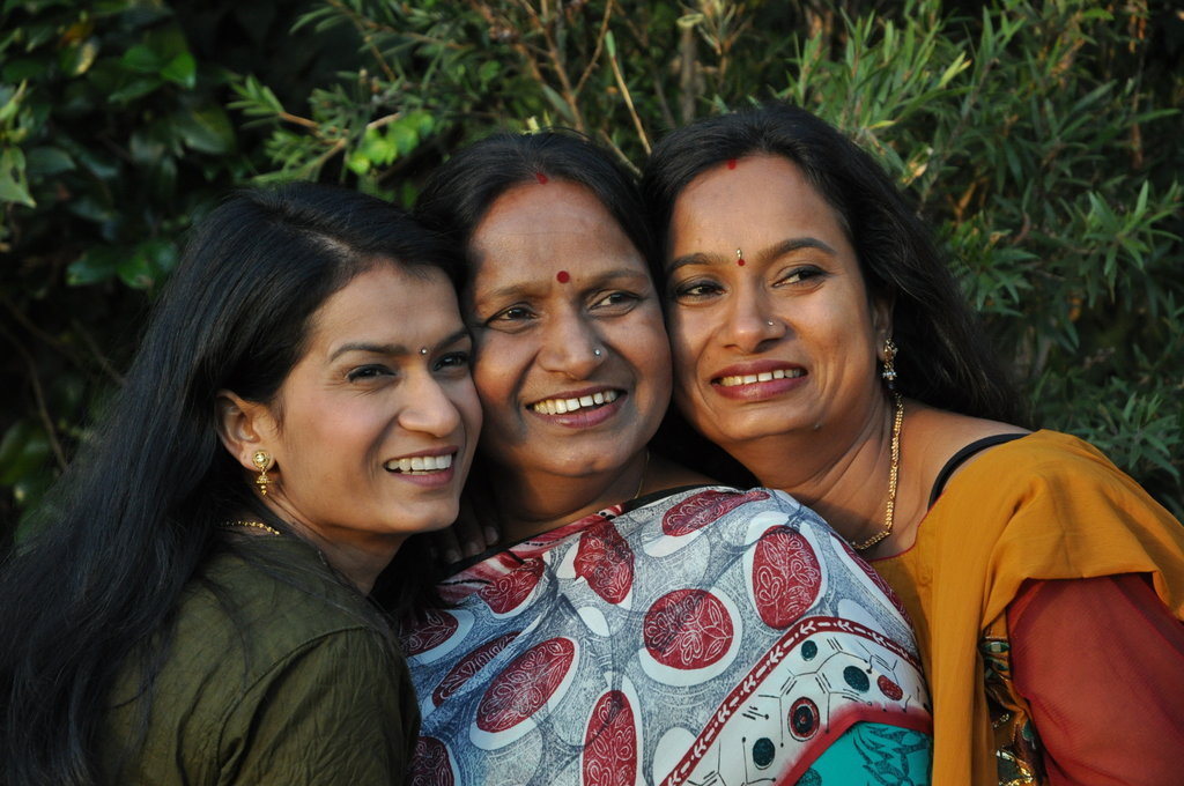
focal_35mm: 128
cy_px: 393
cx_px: 592
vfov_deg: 10.7
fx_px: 4188
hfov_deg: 16.1
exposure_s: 1/250
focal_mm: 85
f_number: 5.6
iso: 800
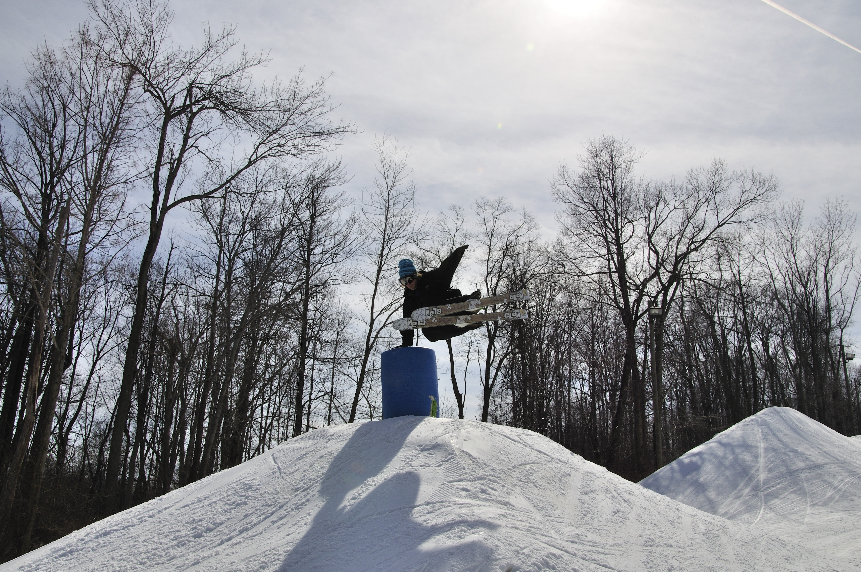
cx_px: 430
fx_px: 860
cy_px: 286
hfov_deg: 53.2
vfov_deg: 36.8
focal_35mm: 36
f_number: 14
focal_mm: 24
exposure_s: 1/640
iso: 200
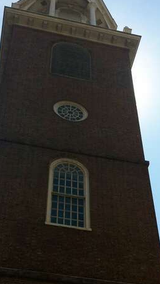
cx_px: 84
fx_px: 505
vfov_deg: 31.1
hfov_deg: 18.0
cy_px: 198
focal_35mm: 67
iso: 80
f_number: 2.8
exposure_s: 1/1774
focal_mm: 3.85
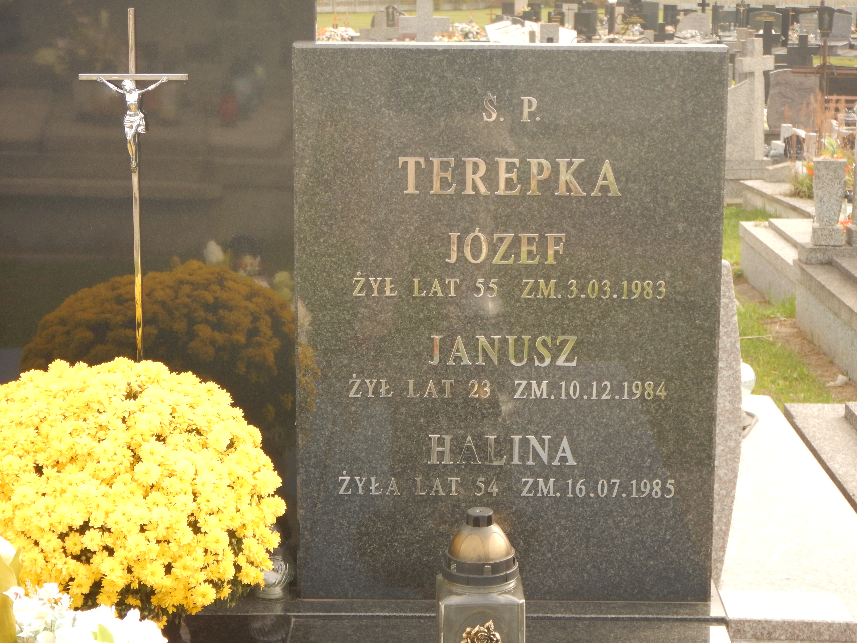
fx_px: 1931
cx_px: 428
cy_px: 322
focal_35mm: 78
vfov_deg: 18.9
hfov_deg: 25.0
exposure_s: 1/100
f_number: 4.6
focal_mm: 14.1
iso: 125
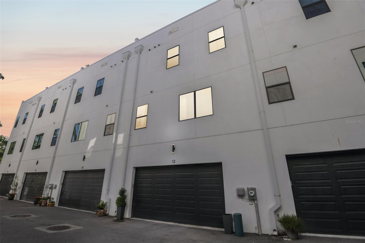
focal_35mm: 16
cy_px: 122
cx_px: 182
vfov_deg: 73.7
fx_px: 162
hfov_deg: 96.7
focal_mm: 16
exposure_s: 1/1000
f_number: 8
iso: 400
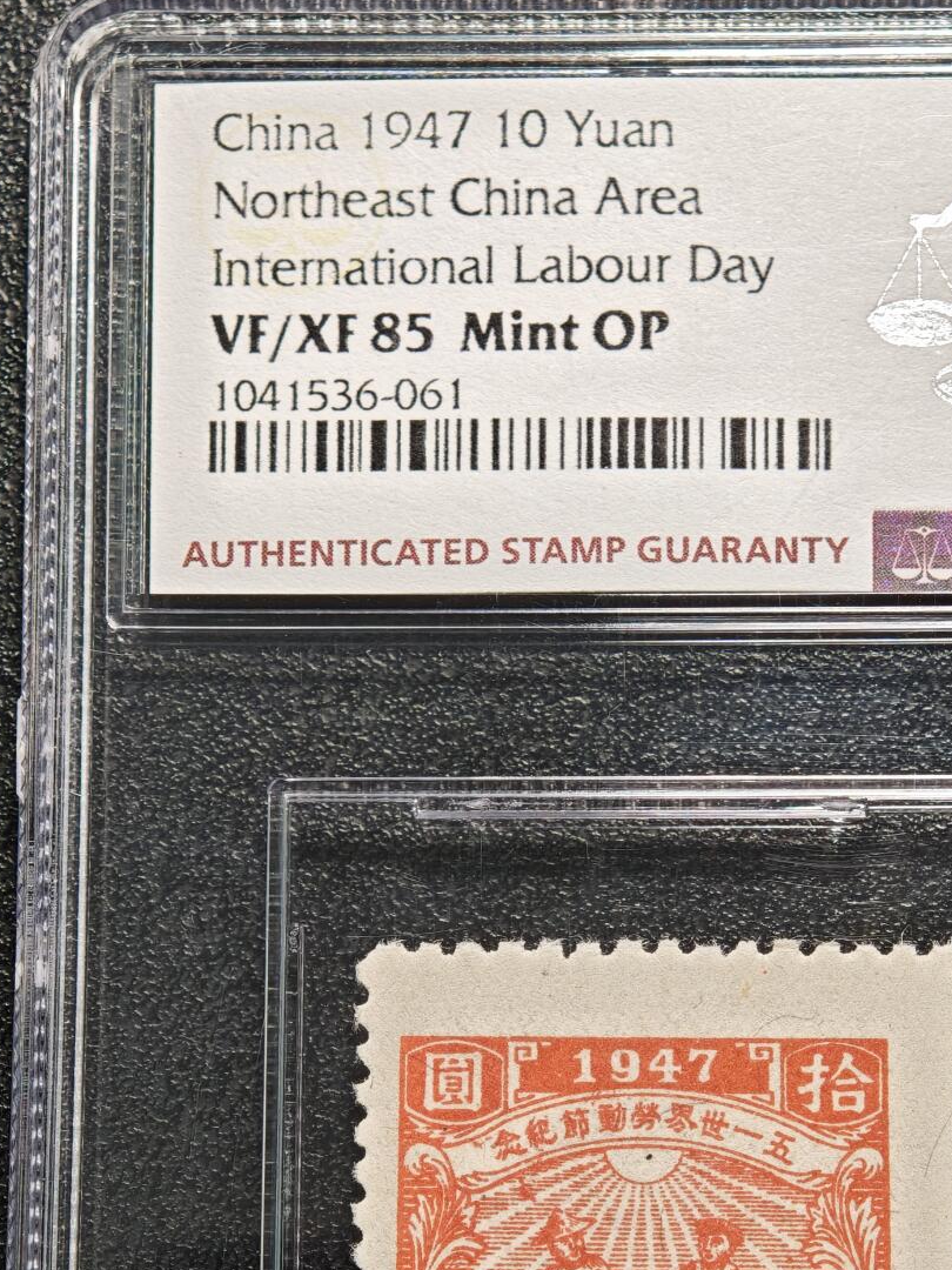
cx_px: 644
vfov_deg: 19.4
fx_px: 3667
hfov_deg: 14.8
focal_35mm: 100
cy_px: 1017
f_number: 2
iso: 500
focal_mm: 9
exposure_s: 1/108
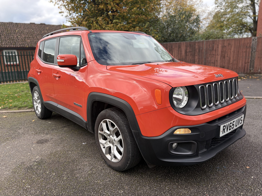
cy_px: 98
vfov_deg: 53.1
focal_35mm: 26
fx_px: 197
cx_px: 131
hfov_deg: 67.3
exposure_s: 1/539
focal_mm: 5.96
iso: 50
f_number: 1.6
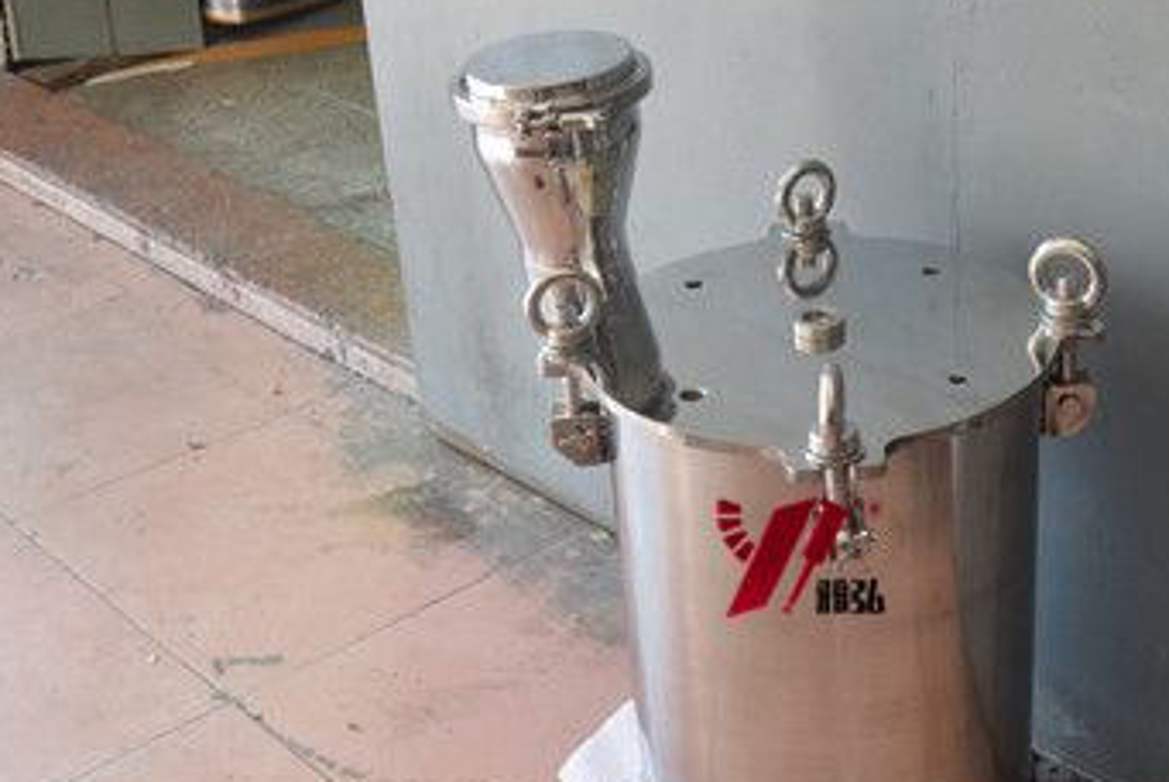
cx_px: 740
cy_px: 473
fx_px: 1885
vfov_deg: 23.4
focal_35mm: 58
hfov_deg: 34.3
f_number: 20
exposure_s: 1/20
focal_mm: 22
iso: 800
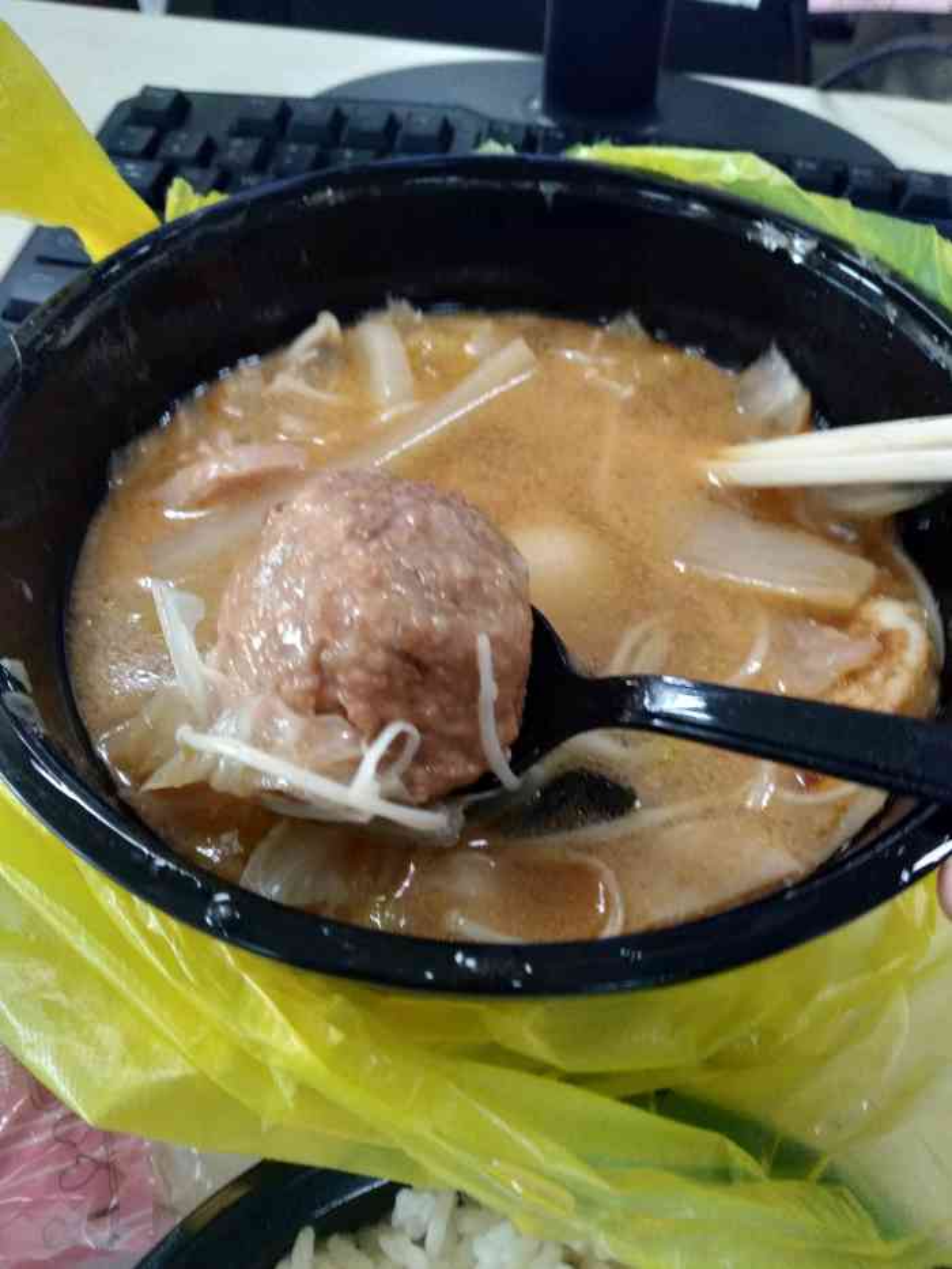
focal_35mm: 26
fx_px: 953
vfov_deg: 67.3
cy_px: 634
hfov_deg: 53.1
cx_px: 476
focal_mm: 3.82
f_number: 2.2
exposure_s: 1/17
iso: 640
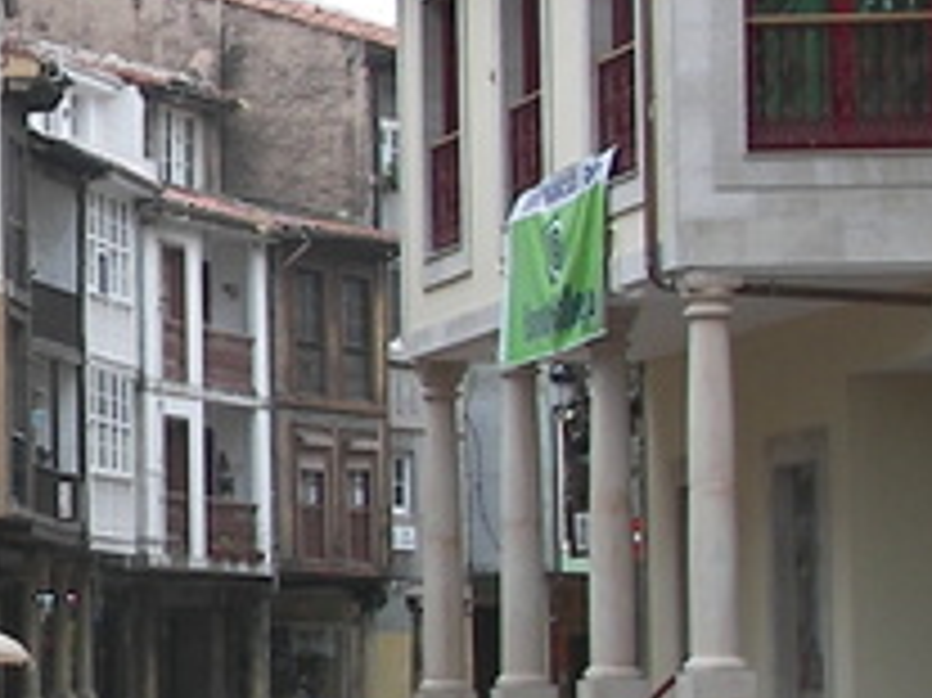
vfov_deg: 6.6
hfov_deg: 8.5
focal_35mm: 226
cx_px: -504
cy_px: 369
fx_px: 6081
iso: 50
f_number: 2.8
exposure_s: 1/50
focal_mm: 9.9
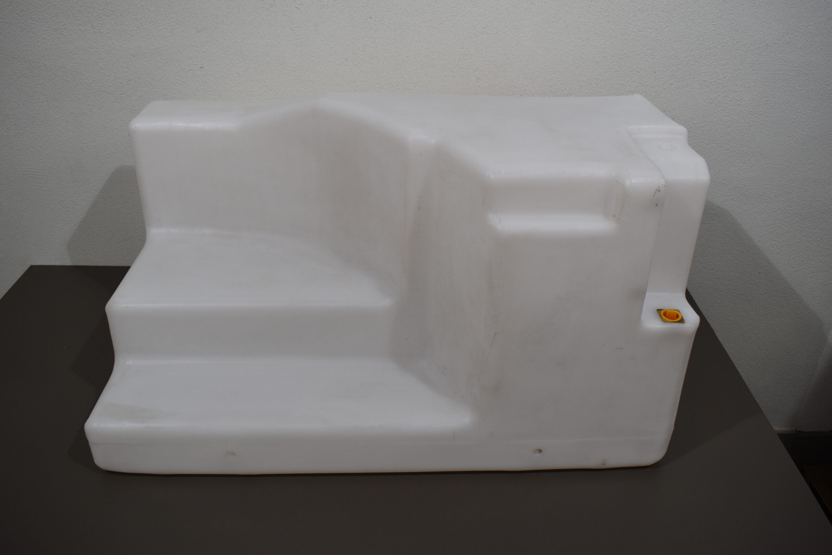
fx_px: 693
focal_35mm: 30
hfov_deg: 61.9
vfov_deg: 43.6
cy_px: 278
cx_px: 416
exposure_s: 1/125
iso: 250
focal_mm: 20
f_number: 5.6
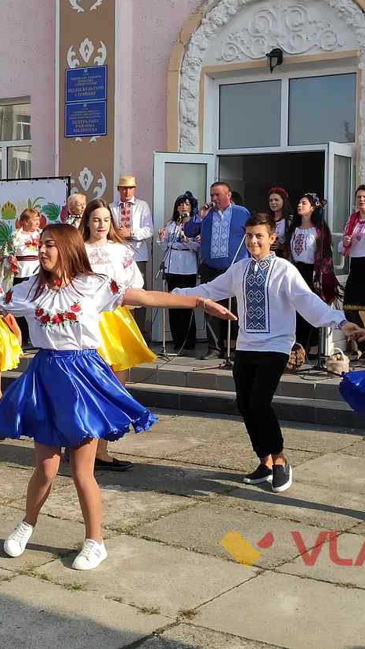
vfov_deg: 49.4
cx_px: 52
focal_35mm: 41
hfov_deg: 28.1
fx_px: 706
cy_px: 297
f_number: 1.75
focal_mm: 4.77
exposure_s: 1/1239
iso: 112
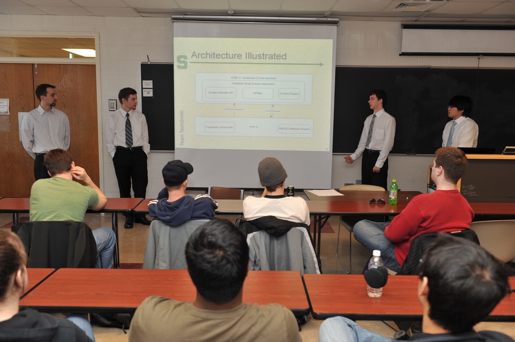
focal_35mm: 32
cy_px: 171
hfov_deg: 58.8
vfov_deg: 41.0
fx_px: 457
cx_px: 258
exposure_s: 1/60
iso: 360
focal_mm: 32
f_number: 5
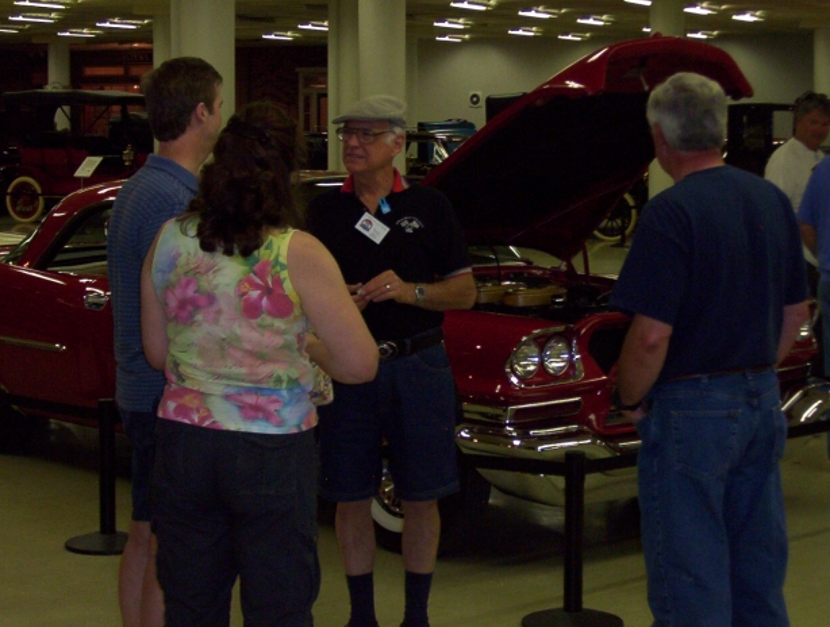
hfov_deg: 25.9
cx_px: 422
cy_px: 270
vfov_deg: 19.7
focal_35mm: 75
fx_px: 1803
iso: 140
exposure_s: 1/46.6
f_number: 3.54
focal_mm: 9.98
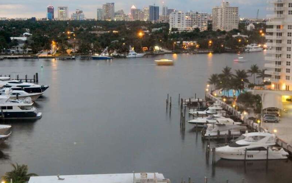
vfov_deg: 20.3
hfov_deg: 32.0
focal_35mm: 64
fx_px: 509
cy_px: 88
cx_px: 145
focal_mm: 10.8
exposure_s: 1
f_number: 4.2
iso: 800
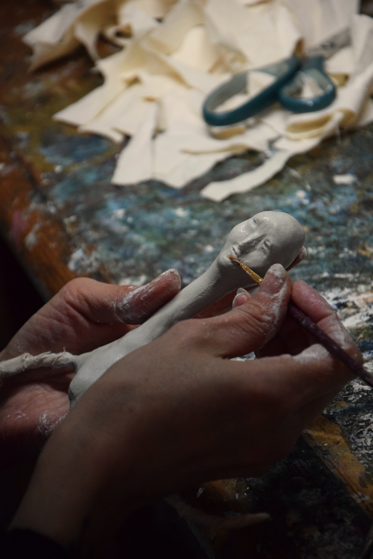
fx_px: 2448
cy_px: 280
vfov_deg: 13.0
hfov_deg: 8.7
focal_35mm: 158
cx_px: 186
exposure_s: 1/500
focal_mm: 105
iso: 3200
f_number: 5.6
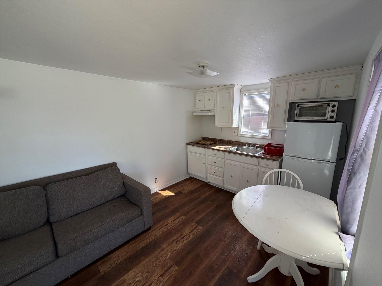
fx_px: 154
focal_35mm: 14
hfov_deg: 102.1
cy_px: 143
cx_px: 191
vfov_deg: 85.7
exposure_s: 1/121
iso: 160
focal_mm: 2.22
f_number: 2.2
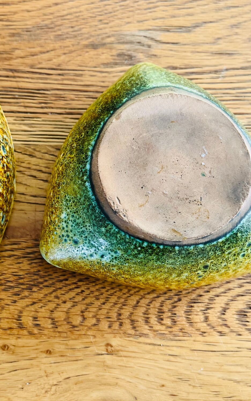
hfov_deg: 33.4
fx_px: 405
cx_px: 48
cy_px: 201
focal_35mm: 37
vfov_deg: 52.7
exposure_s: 1/121
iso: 125
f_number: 1.6
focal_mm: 5.1
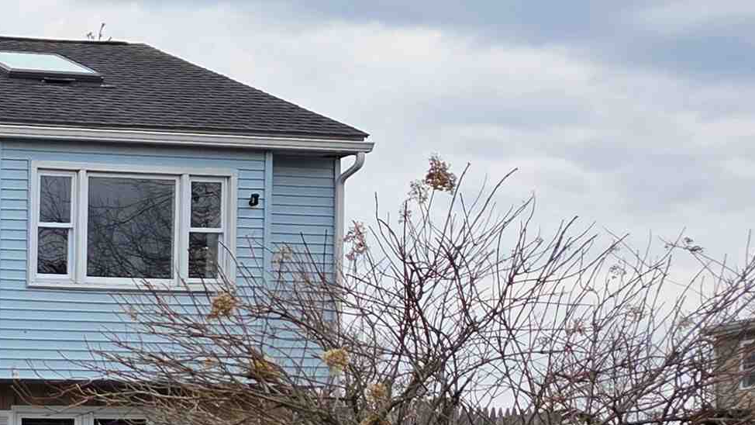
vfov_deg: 14.7
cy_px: 545
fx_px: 1582
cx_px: -402
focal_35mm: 79
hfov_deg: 21.9
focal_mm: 5.4
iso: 80
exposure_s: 1/2283
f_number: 1.8
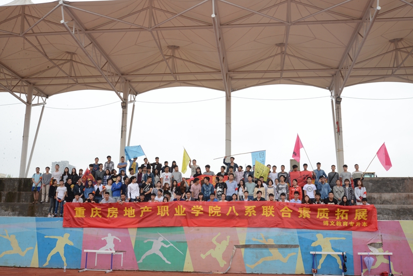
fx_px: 402
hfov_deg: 54.4
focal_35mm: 35
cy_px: 138
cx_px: 206
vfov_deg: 37.9
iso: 640
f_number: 25
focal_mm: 35
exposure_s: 1/25
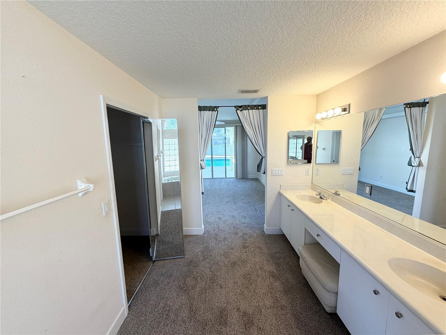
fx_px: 180
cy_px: 168
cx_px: 223
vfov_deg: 85.7
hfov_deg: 102.1
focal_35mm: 14
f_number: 2.2
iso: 125
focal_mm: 2.22
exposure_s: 1/121
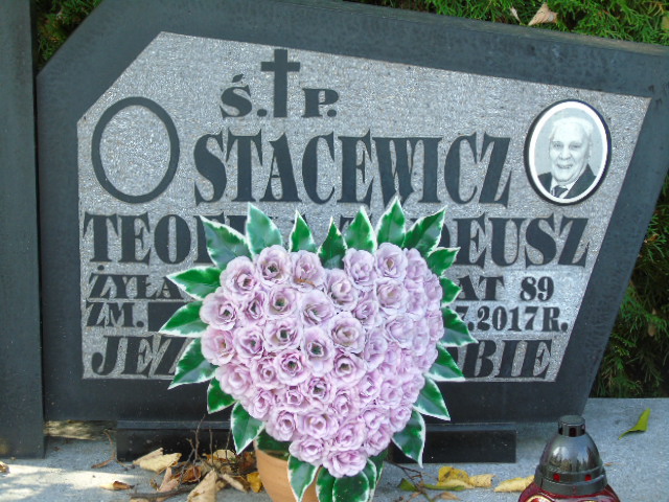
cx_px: 334
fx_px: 2087
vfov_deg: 13.7
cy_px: 251
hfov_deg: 18.2
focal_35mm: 108
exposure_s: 1/60
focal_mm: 19
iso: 100
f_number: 4.4
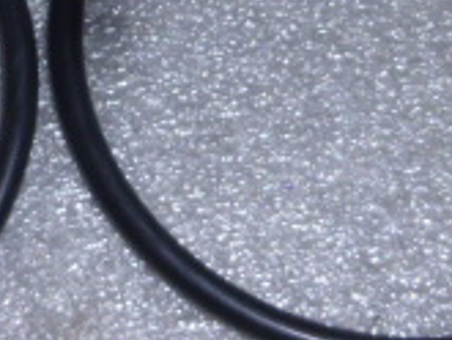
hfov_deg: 19.9
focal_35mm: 97
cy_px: 58
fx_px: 1268
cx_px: 55
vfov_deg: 15.1
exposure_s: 1/60
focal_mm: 4.5
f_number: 3.1
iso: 100
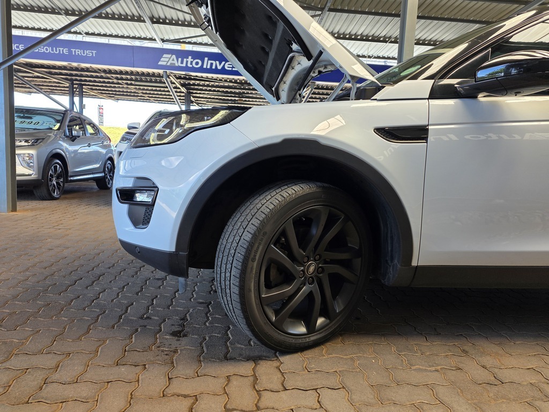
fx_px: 365
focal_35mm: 23
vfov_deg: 58.9
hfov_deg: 73.9
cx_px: 274
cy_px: 206
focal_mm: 6.25
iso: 80
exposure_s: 1/180
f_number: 1.7
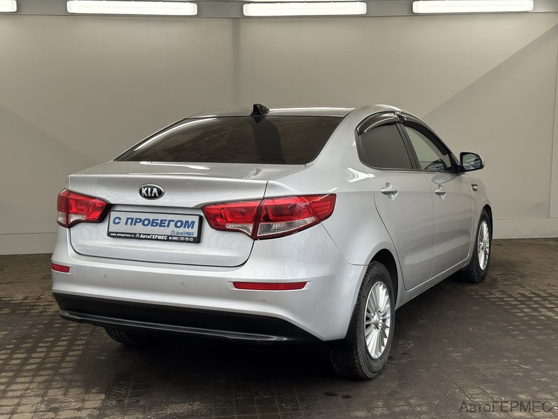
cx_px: 279
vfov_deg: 30.3
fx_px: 774
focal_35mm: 48
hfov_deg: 39.7
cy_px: 210
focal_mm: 6.76
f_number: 1.78
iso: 64
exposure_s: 1/598
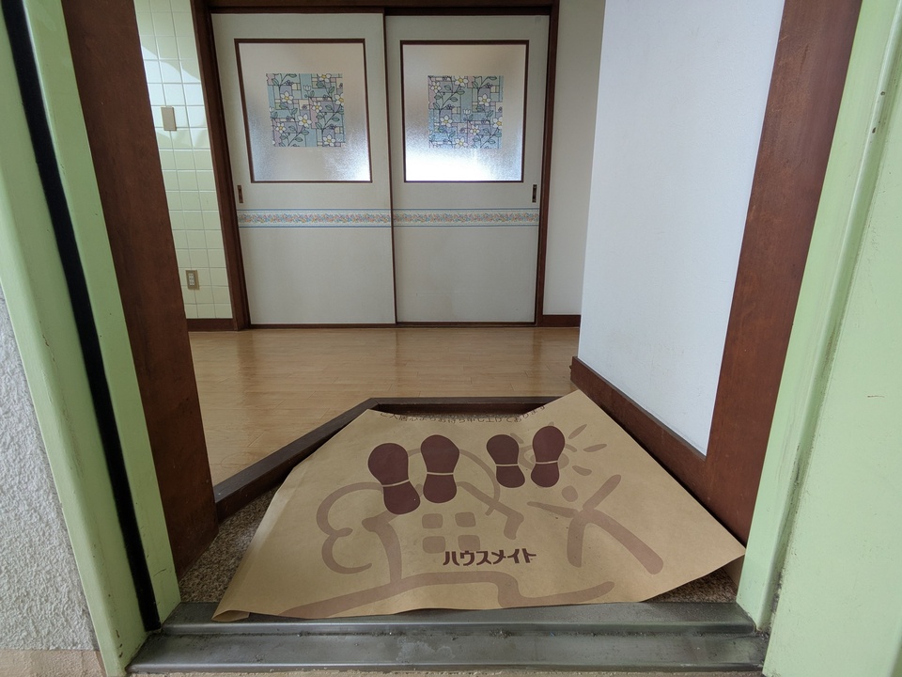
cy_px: 338
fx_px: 365
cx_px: 451
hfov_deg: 102.1
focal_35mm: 14
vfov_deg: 85.7
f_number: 2.2
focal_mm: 1.83
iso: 58
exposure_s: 1/120
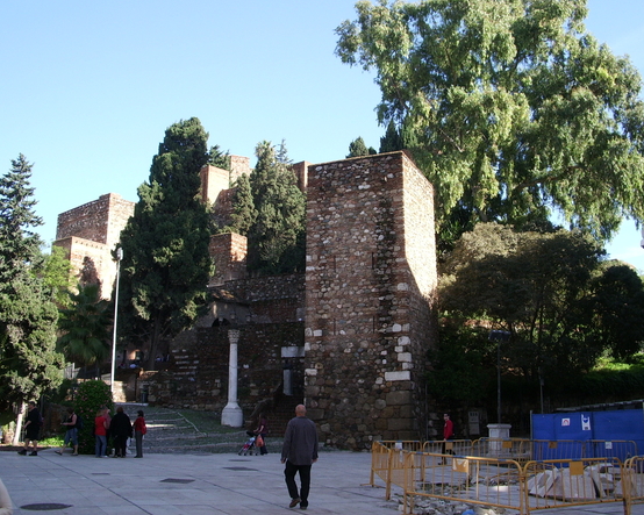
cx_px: 335
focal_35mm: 37
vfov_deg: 40.1
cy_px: 259
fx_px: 705
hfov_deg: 49.1
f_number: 4.3
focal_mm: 5.8
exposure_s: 1/200
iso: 100
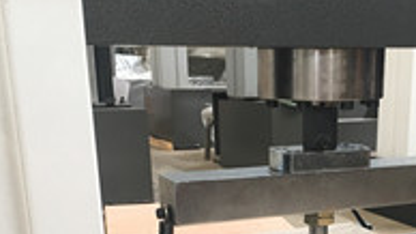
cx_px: 304
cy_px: 299
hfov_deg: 33.3
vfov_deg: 18.2
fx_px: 684
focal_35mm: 62
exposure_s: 1/33
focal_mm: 4.15
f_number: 2.2
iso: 50
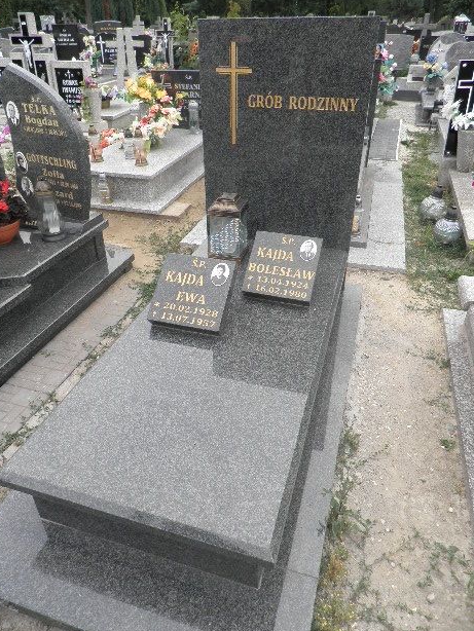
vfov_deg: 69.4
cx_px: 233
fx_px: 456
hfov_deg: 54.9
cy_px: 307
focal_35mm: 25
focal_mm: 4.3
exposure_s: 1/60
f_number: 8.3
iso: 64
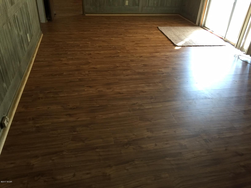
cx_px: 126
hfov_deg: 61.7
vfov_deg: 48.2
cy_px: 94
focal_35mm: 29
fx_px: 210
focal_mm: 4.15
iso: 80
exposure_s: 1/15
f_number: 2.2
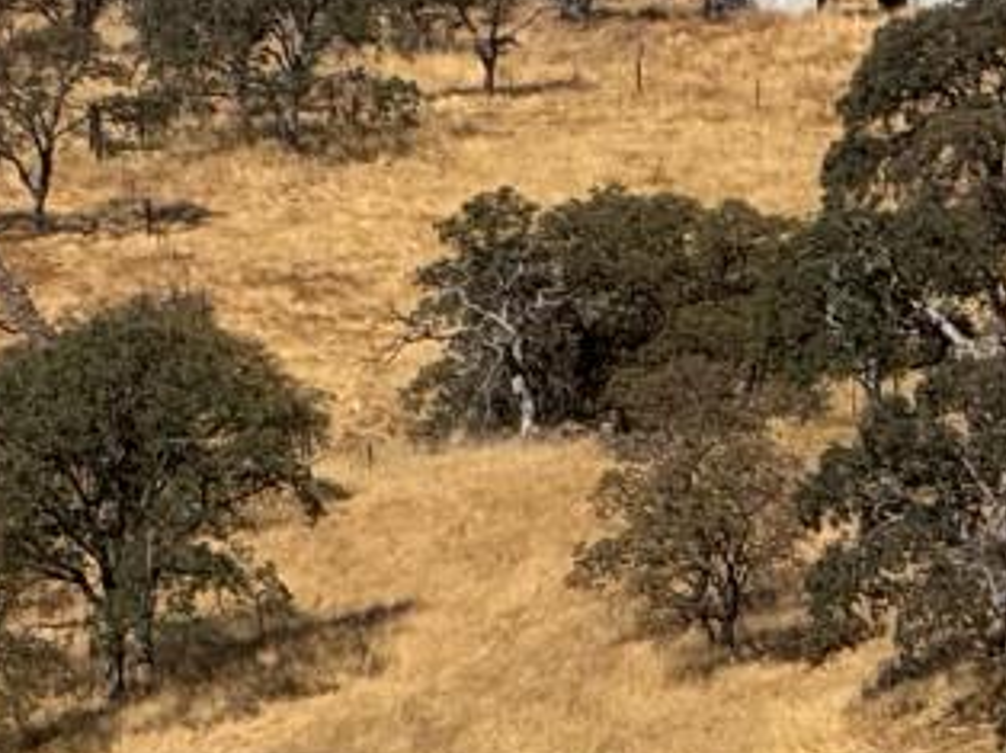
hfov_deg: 3.4
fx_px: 16669
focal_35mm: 574
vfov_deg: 2.6
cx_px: -513
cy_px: -681
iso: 50
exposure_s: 1/3058
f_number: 2.8
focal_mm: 15.66
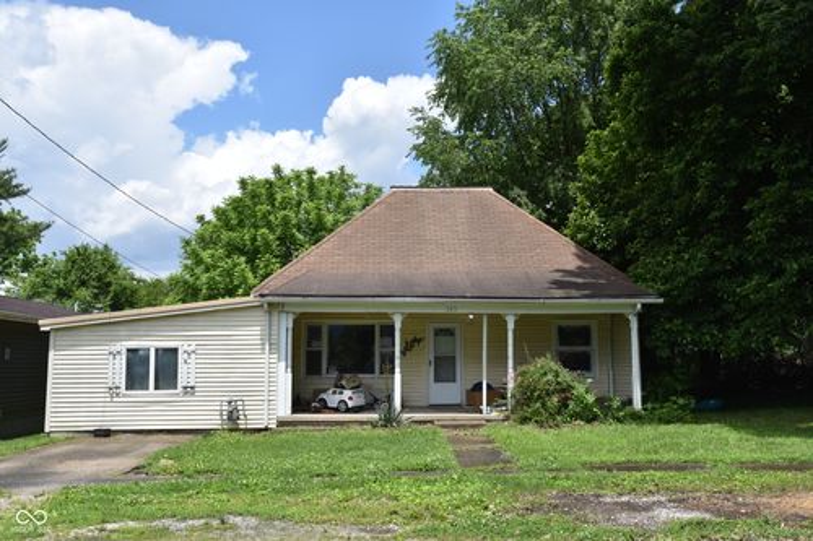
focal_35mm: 38
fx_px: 858
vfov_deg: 35.0
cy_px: 270
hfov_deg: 50.7
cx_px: 406
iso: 200
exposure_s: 1/320
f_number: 9
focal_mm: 38
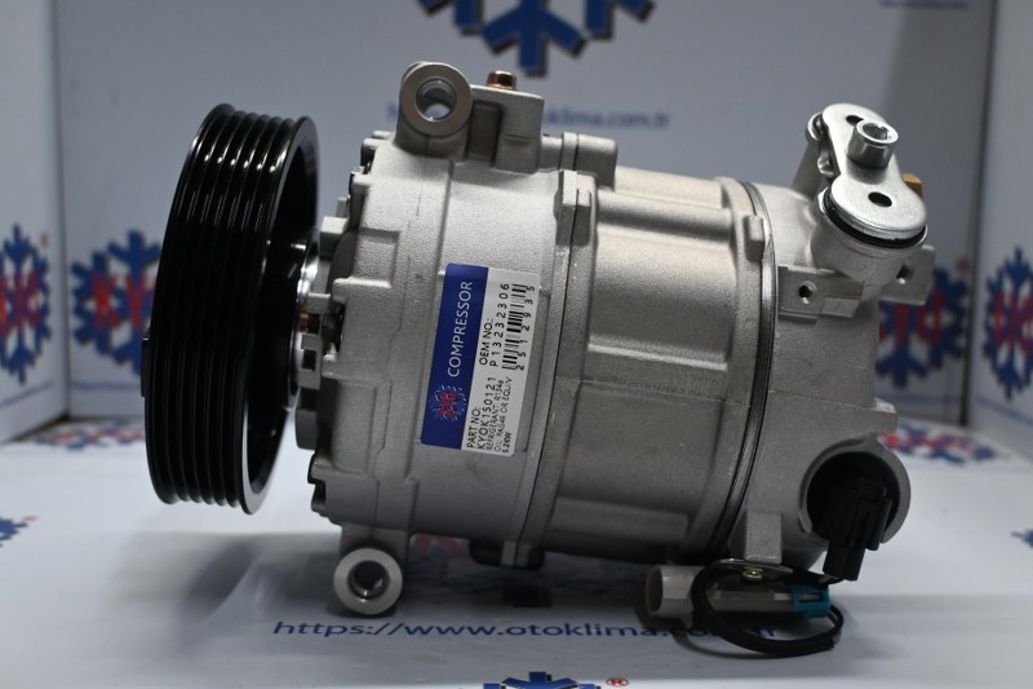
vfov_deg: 35.5
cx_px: 516
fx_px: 1076
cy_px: 344
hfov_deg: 51.3
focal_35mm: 38
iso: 900
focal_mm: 25
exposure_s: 1/125
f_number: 4.2
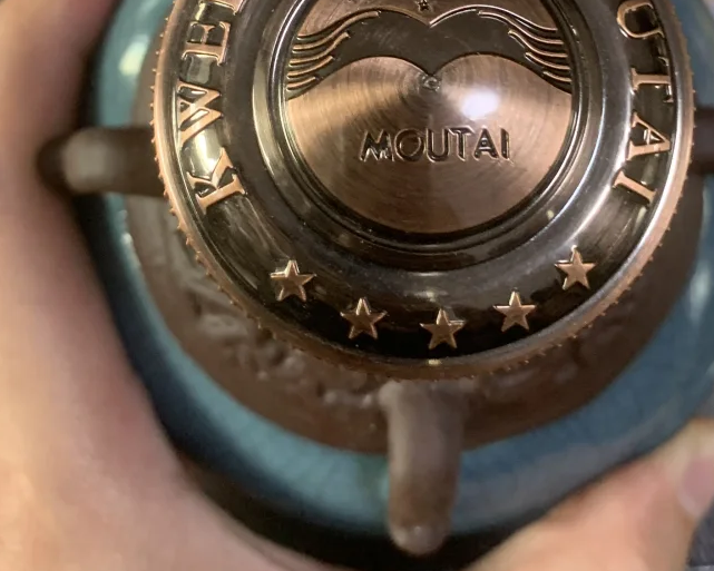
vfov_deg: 25.4
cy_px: 4
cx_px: 409
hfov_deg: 33.0
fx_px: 1205
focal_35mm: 57
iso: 400
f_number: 1.8
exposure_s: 1/53
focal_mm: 4.25
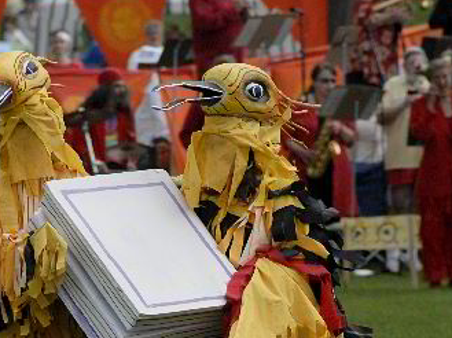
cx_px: 136
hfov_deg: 3.8
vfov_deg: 2.8
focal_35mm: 523
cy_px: 286
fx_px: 6822
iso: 400
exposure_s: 1/1500
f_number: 4.5
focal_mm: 170
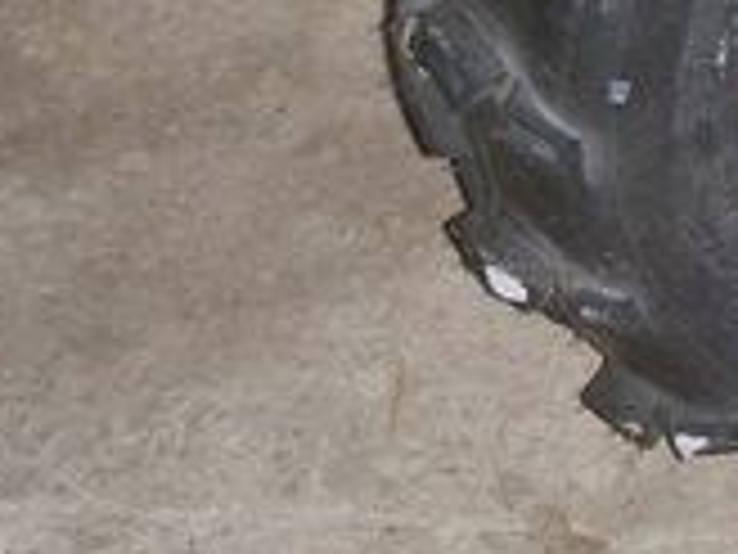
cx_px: 940
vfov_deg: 10.0
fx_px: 3155
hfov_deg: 12.9
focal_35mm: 148
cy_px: 216
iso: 200
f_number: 3.5
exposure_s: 1/30
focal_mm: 6.7
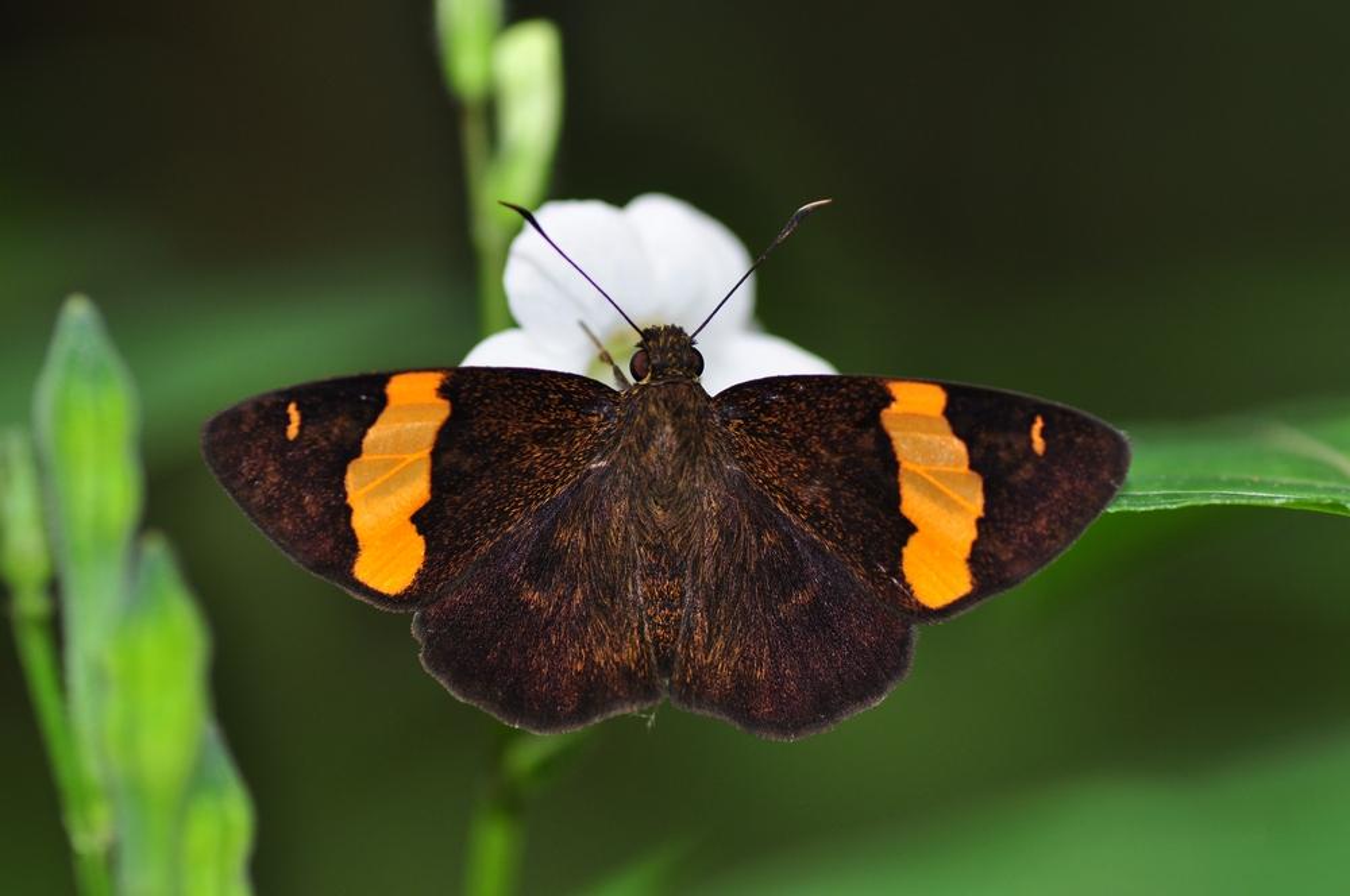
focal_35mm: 135
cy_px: 448
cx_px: 675
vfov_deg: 10.1
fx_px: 5056
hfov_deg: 15.2
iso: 200
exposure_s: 1/200
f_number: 8
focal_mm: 90
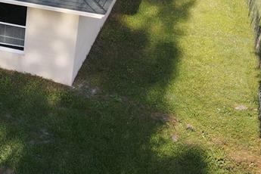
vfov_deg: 18.1
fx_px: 536
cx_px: -115
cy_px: 11
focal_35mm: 74
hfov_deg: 22.9
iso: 100
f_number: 2.8
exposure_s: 1/15
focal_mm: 4.5
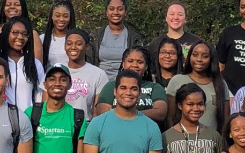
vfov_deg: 6.7
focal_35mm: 195
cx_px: 159
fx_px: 1301
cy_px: 8
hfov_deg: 10.7
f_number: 1.8
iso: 20
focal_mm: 4
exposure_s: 1/1143
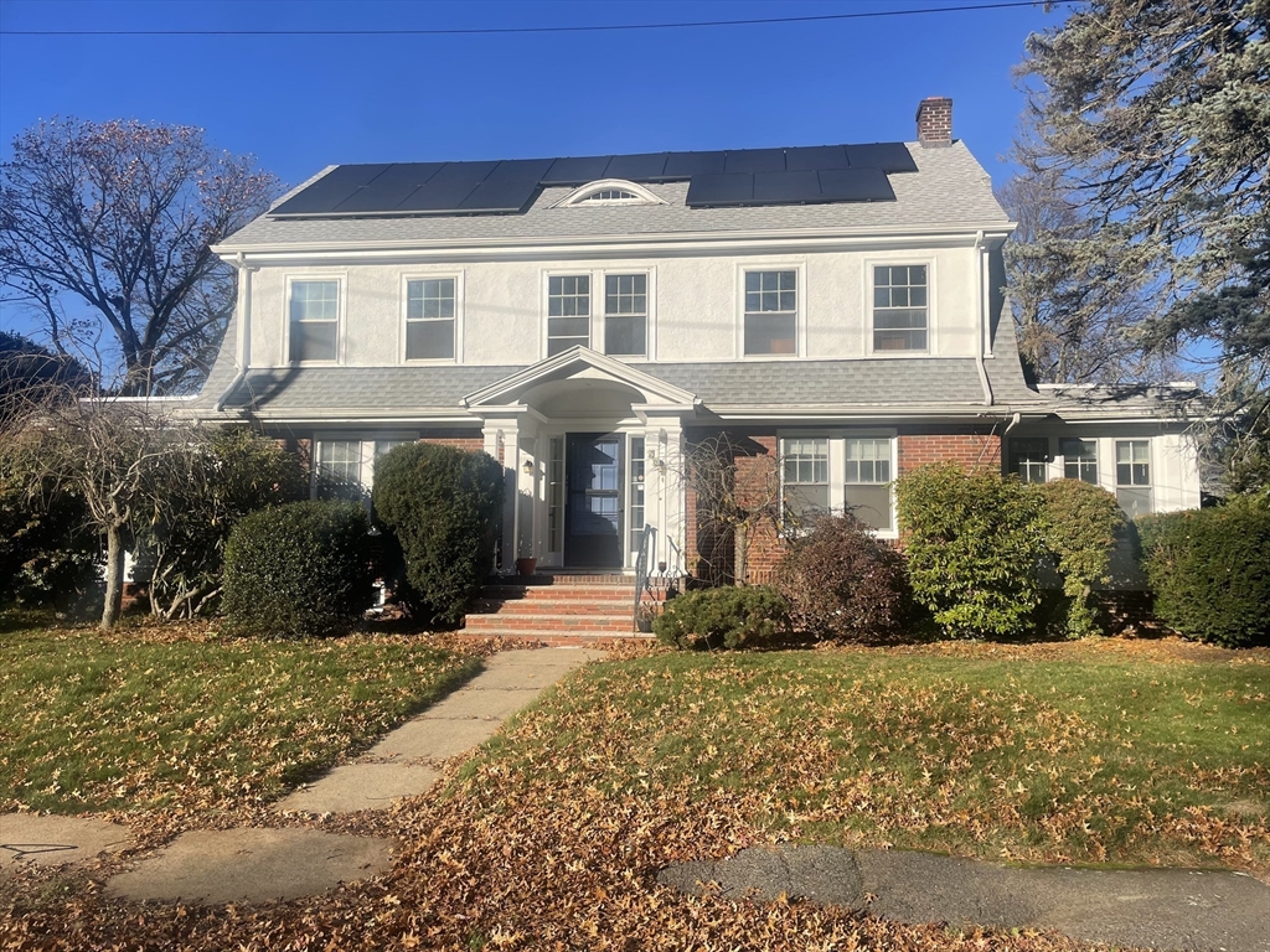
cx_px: 635
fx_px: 954
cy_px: 476
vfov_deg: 53.1
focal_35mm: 26
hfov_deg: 67.3
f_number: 1.6
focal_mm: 4.2
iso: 32
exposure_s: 1/4132
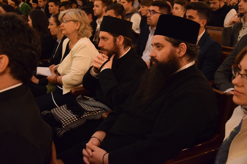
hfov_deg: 41.1
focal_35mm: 48
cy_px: 82
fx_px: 329
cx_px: 124
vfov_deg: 28.1
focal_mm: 32
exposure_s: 1/40
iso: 5000
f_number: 4.2
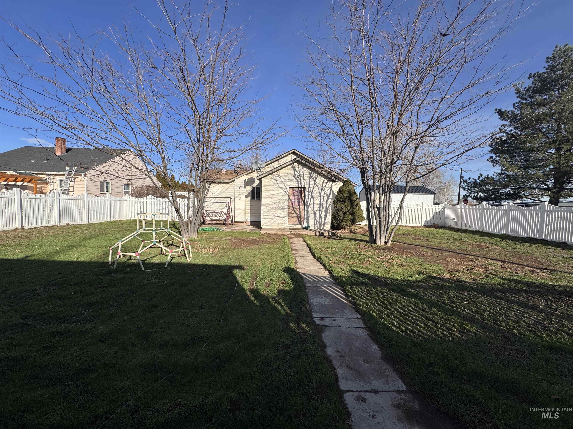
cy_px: 214
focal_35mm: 14
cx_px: 286
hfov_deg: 102.1
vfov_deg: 85.7
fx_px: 232
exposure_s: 1/2985
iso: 50
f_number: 2.2
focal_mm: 2.22
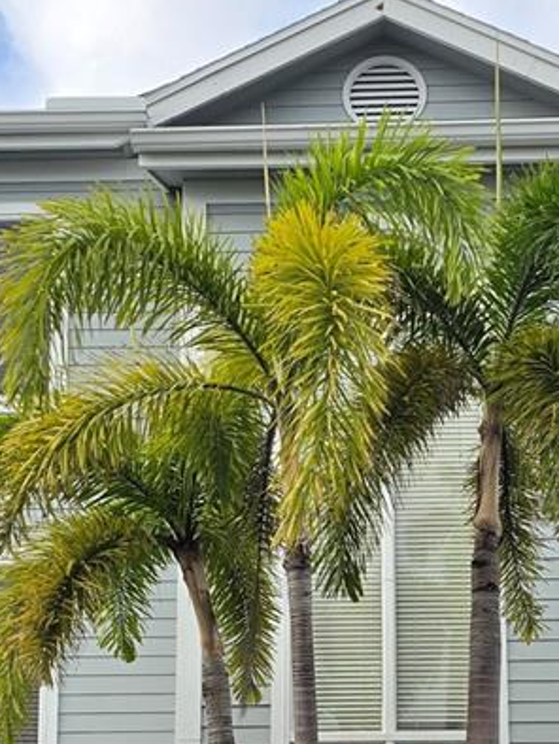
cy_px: 782
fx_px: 1506
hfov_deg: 20.9
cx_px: 387
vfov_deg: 26.0
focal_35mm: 70
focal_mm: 6.3
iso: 12
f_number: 1.7
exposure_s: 1/428
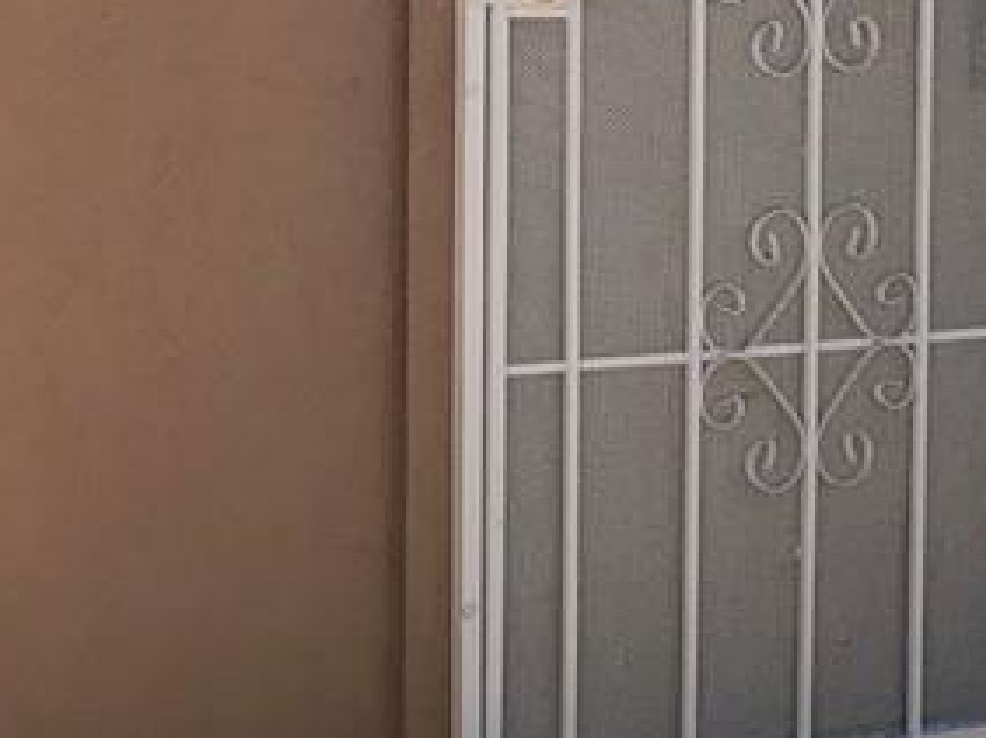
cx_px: 521
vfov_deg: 9.3
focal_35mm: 159
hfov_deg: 12.4
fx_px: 4525
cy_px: 217
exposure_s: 1/1408
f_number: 1.8
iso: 20
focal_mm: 3.99
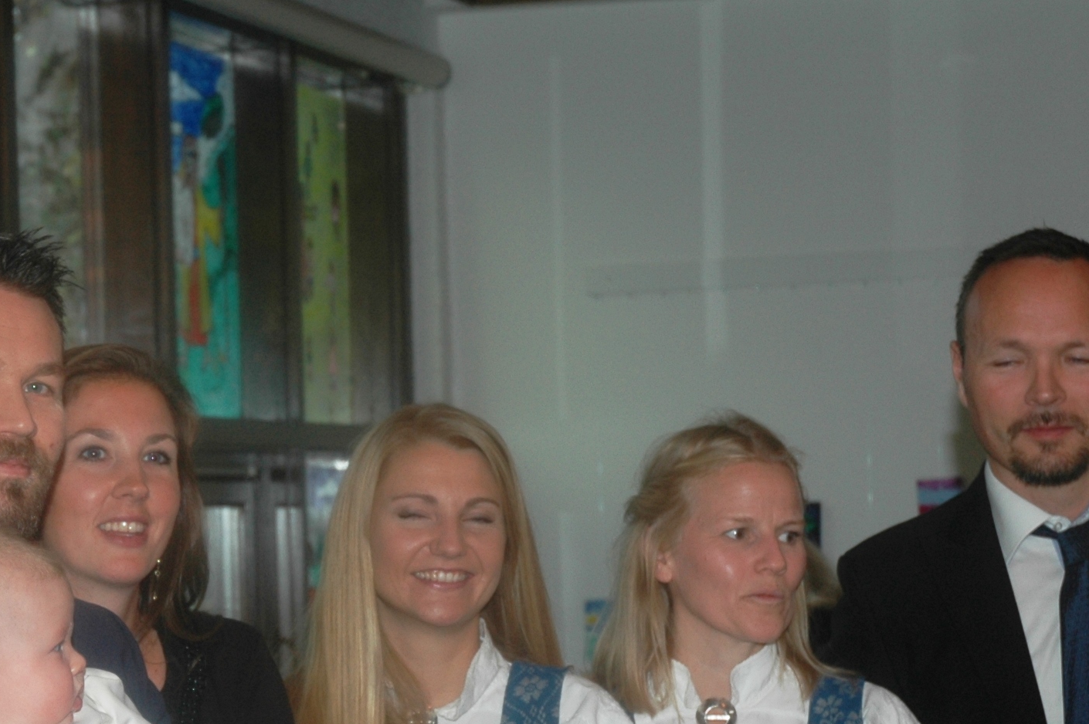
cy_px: 584
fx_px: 3869
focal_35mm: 128
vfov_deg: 10.7
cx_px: 323
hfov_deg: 16.0
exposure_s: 1/60
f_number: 4.5
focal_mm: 40
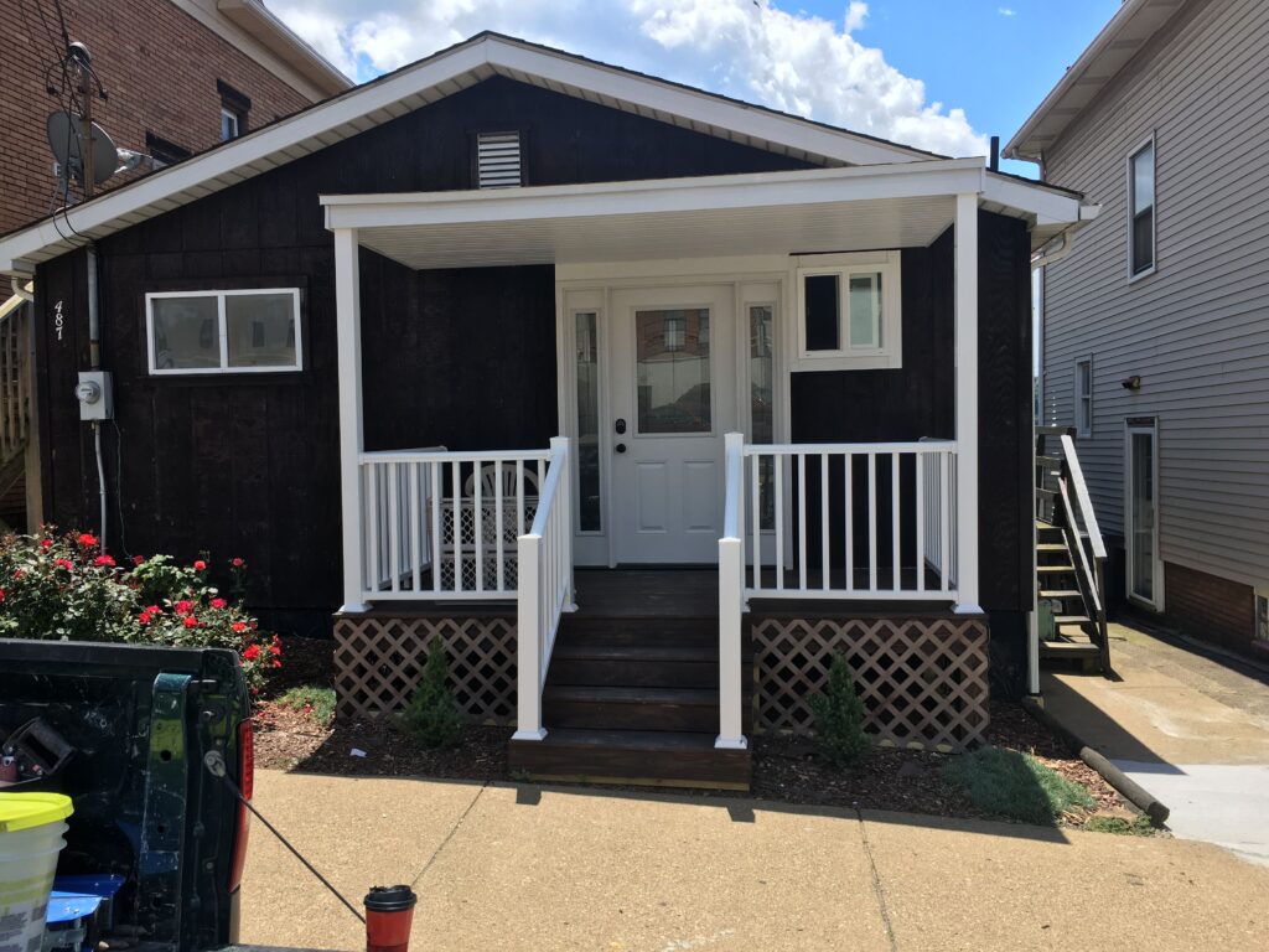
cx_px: 634
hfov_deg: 61.7
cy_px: 476
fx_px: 1063
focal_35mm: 29
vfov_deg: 48.2
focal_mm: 4.15
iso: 25
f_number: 2.2
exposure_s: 1/1131
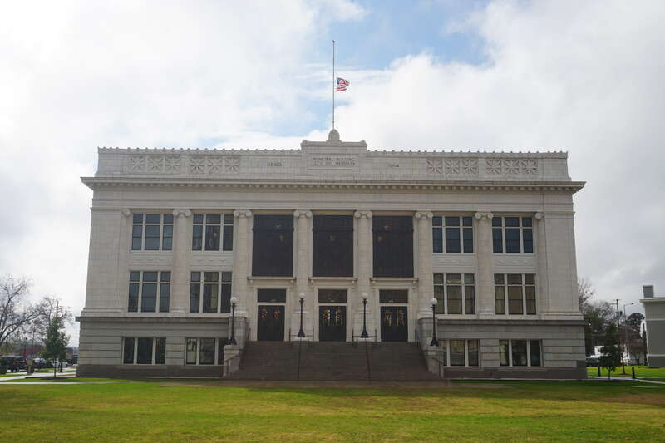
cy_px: 222
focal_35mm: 38
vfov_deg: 35.5
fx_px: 693
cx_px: 332
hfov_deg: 51.3
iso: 100
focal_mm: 25
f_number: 11
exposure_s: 1/200
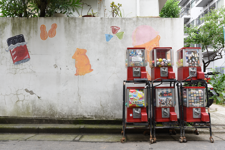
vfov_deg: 46.4
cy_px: 75
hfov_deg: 65.5
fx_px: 175
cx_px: 112
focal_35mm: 28
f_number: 8
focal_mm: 28
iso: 100
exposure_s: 1/25
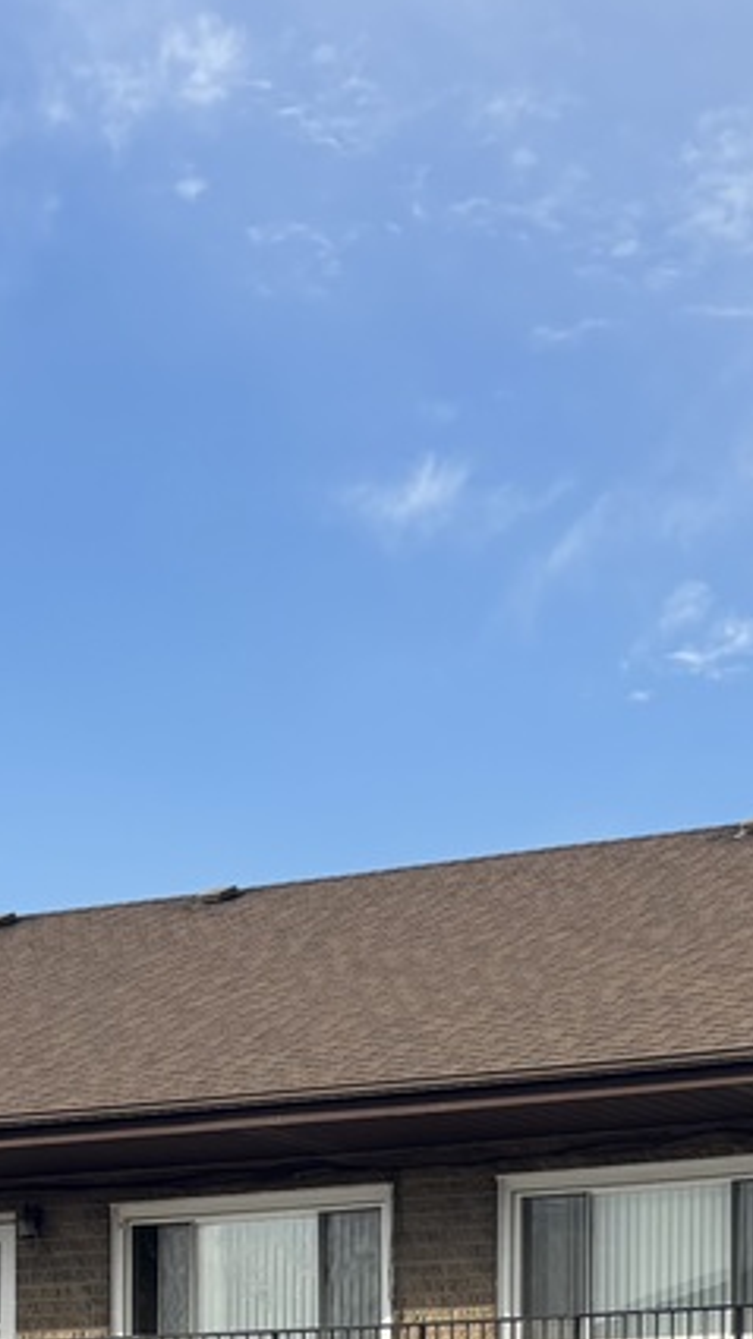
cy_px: 1588
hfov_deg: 12.6
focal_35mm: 96
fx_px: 3408
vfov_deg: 20.8
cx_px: 523
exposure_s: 1/3205
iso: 50
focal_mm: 5.96
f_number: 1.6
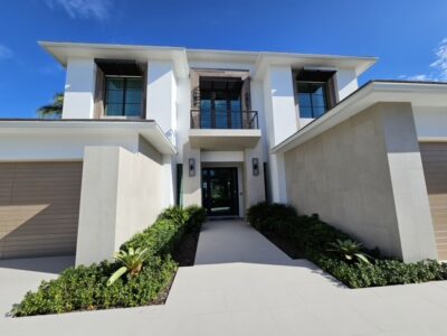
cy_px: 168
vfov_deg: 89.9
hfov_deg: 106.2
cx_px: 224
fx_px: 168
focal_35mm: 13
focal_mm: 2.2
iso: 50
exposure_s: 1/2953
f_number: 2.2
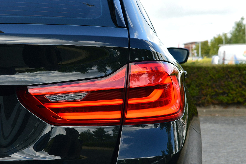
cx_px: 123
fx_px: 533
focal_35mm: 78
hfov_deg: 26.0
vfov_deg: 17.5
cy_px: 82
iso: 400
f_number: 10
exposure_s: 1/200
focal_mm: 52
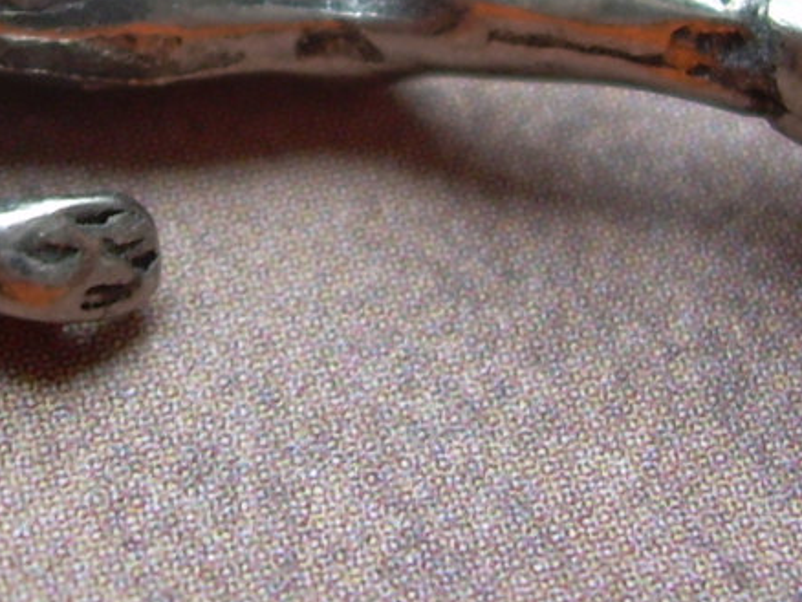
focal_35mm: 130
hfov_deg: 15.0
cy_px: -103
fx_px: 3014
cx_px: 81
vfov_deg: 11.2
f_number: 2.8
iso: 50
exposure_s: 1/30
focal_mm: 6.3
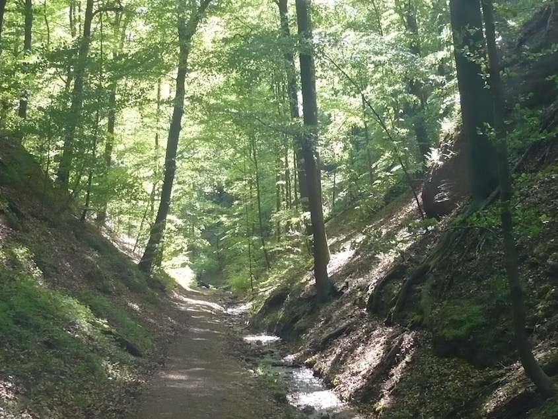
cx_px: 279
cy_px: 210
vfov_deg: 26.6
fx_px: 887
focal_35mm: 55
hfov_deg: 34.9
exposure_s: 1/125
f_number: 3
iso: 250
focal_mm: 6.6
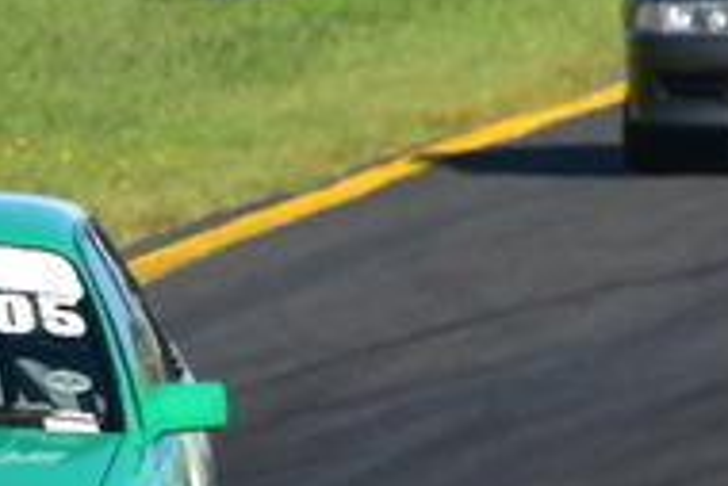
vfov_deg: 0.7
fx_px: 40838
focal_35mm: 2018
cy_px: 939
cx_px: -326
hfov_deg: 1.0
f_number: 11
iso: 500
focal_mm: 320
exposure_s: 1/640
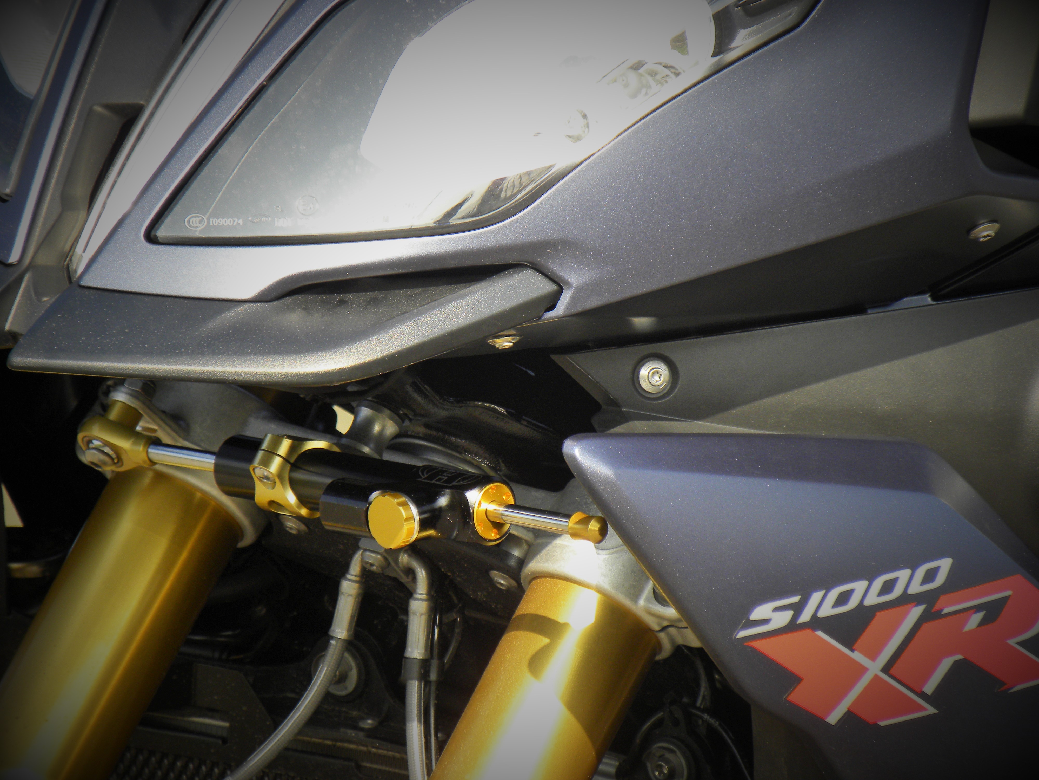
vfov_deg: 3.1
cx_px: 520
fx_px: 14437
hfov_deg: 4.1
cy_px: 390
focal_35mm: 481
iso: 78
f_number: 5
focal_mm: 85.6
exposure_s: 1/159
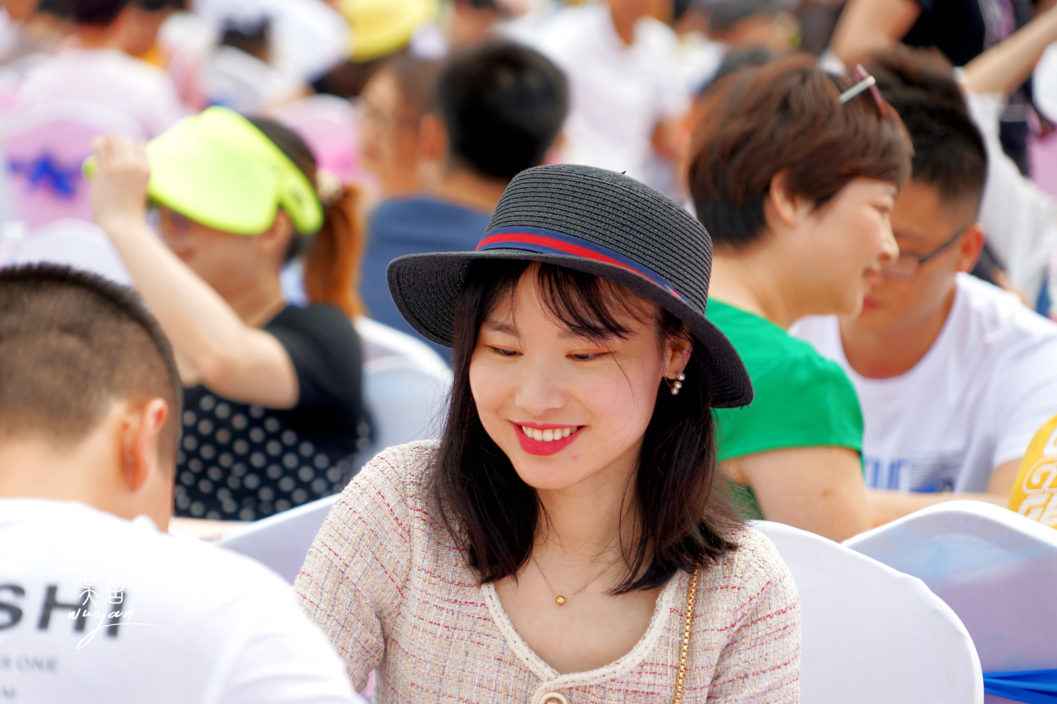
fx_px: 5813
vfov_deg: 6.9
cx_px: 528
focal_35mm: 198
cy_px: 352
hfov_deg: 10.4
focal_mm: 198
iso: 125
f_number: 6.3
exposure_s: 1/200
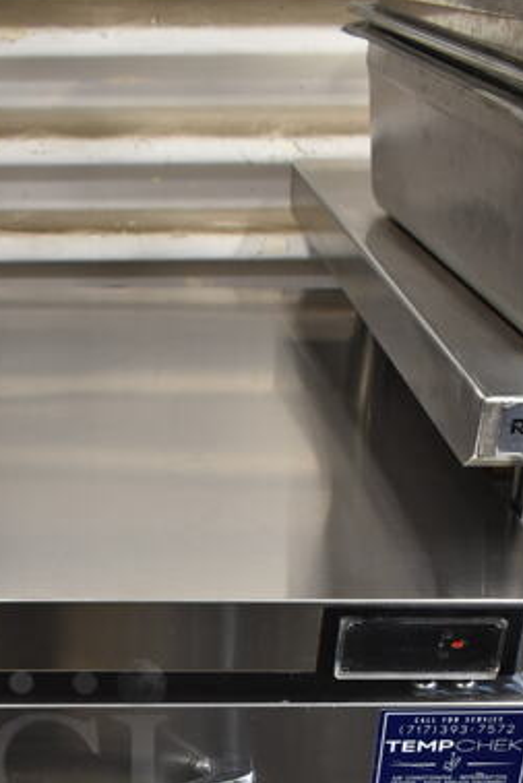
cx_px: 21
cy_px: 768
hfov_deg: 20.4
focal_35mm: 65
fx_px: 1415
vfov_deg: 29.1
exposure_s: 1/30
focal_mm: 18
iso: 900
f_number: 3.5
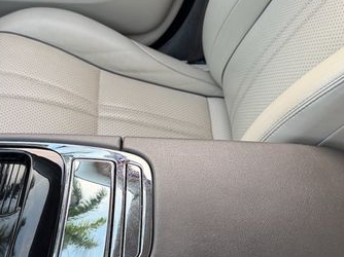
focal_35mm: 46
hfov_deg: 41.1
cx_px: 139
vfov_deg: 31.5
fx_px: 457
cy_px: 137
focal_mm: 6.76
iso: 200
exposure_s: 1/117
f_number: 1.78
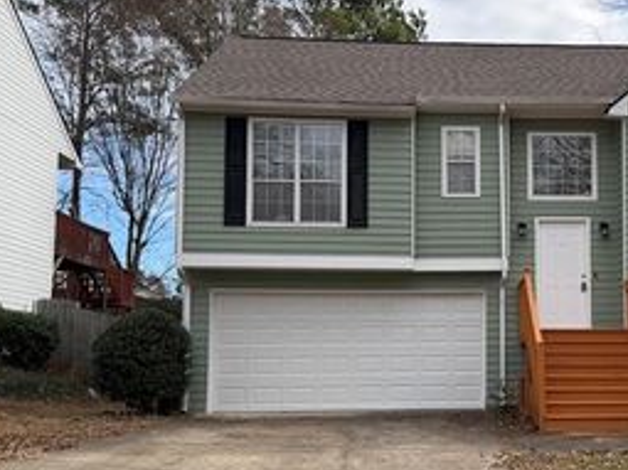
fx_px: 852
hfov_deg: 38.9
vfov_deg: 30.8
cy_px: 282
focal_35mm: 47
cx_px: 505
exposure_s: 1/2907
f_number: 1.78
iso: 100
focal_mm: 6.76
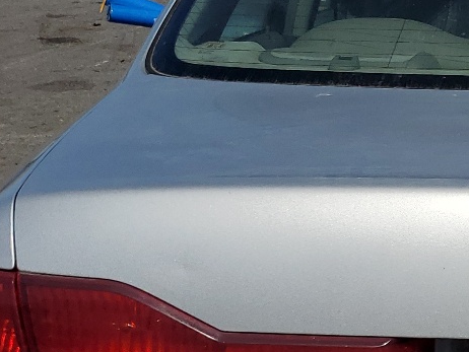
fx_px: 1220
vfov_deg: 16.3
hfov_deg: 20.2
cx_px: 584
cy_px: 306
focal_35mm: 90
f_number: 1.5
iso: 51
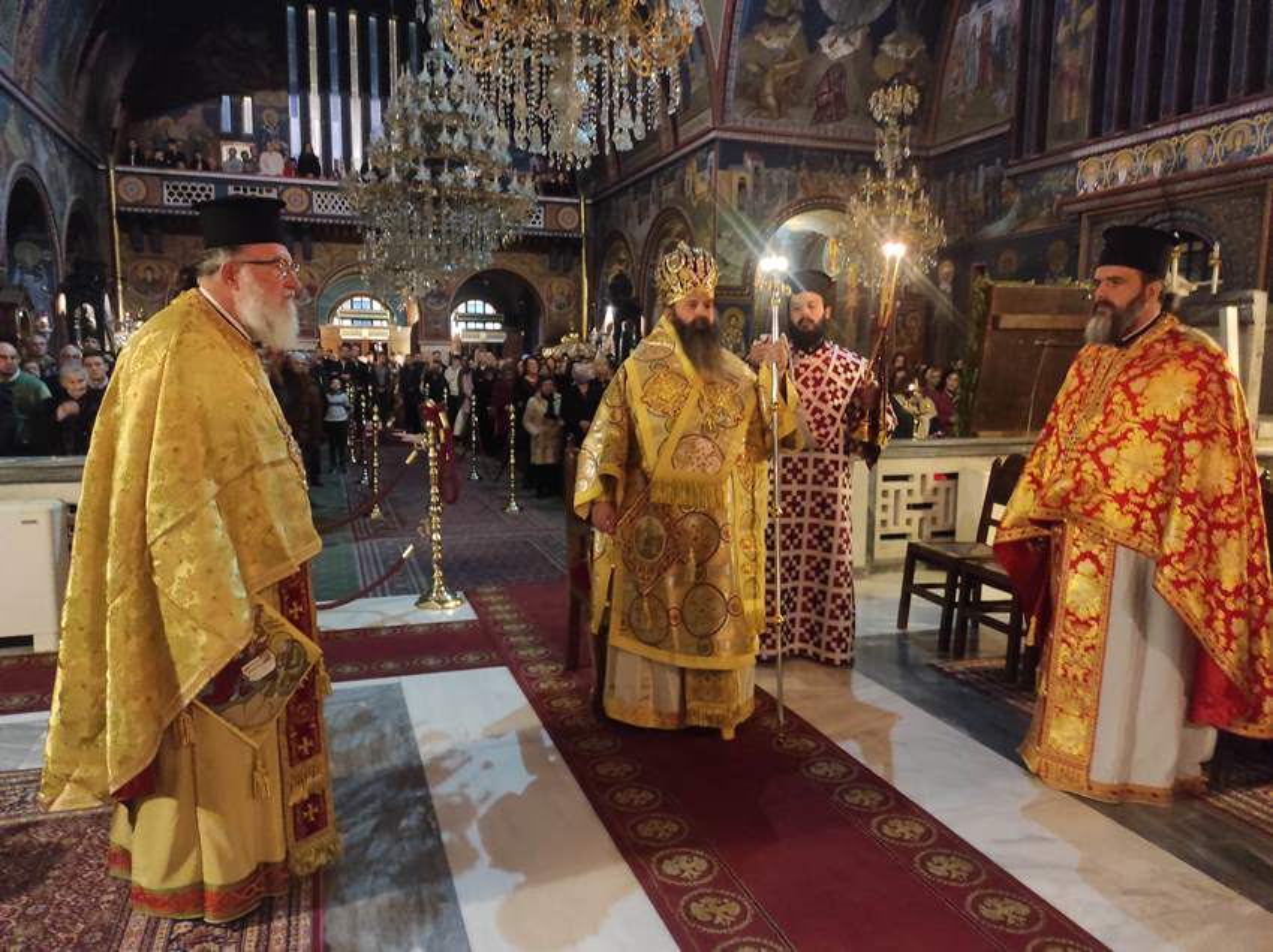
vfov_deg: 54.8
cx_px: 636
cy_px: 476
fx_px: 919
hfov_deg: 69.4
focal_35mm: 25
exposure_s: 1/17
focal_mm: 5.43
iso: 3363
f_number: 1.89
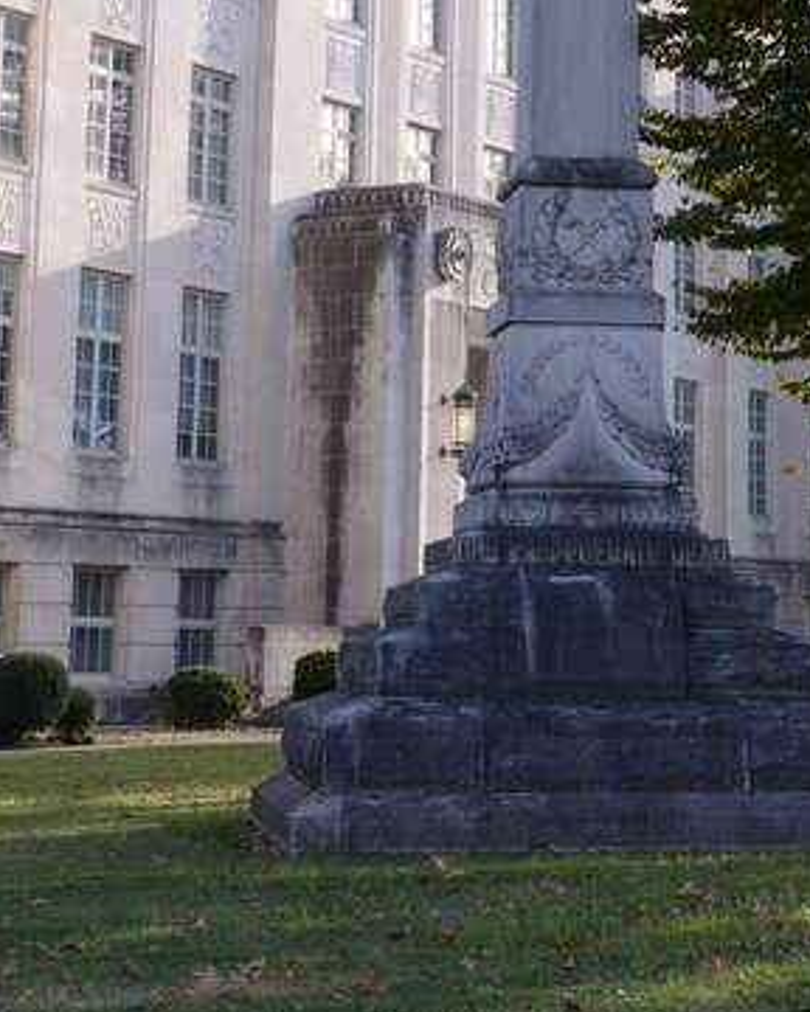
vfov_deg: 18.7
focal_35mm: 100
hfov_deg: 15.4
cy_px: -3
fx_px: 2997
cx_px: 557
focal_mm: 32
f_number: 7.1
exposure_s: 1/500
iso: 640
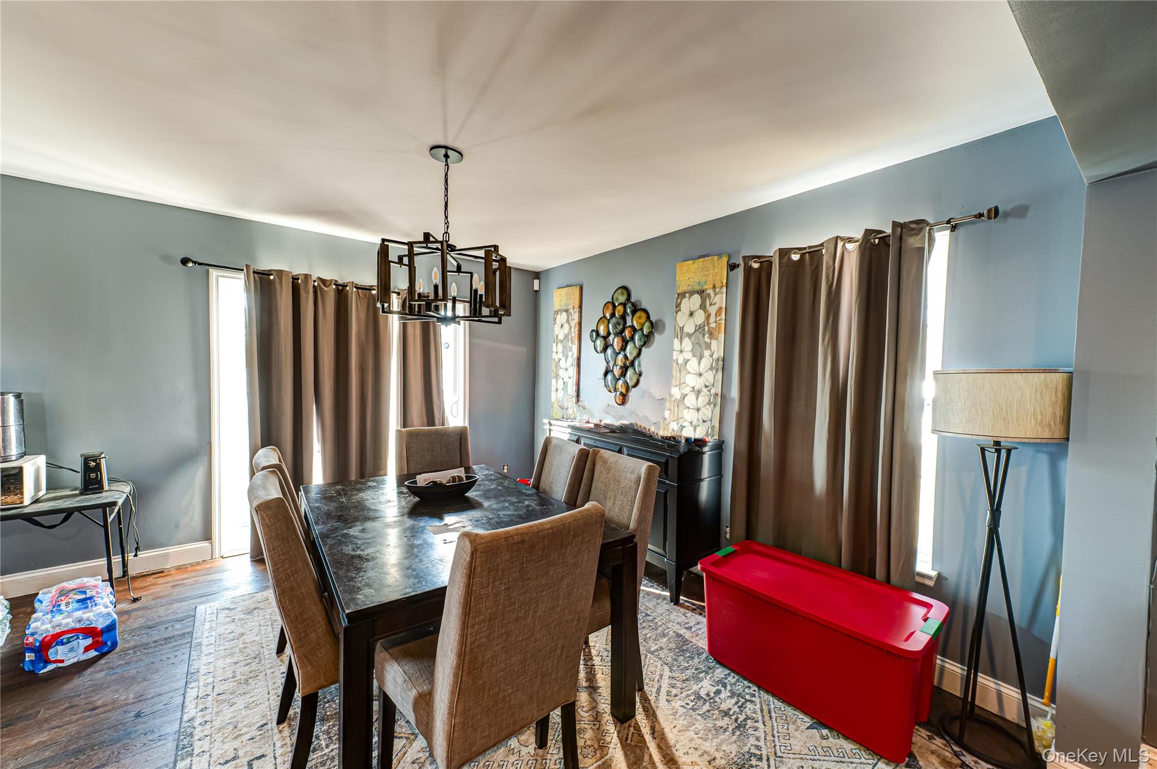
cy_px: 384
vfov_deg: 81.1
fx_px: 450
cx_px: 578
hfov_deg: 104.3
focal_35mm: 14
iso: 400
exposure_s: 1/4
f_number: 9
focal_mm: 14
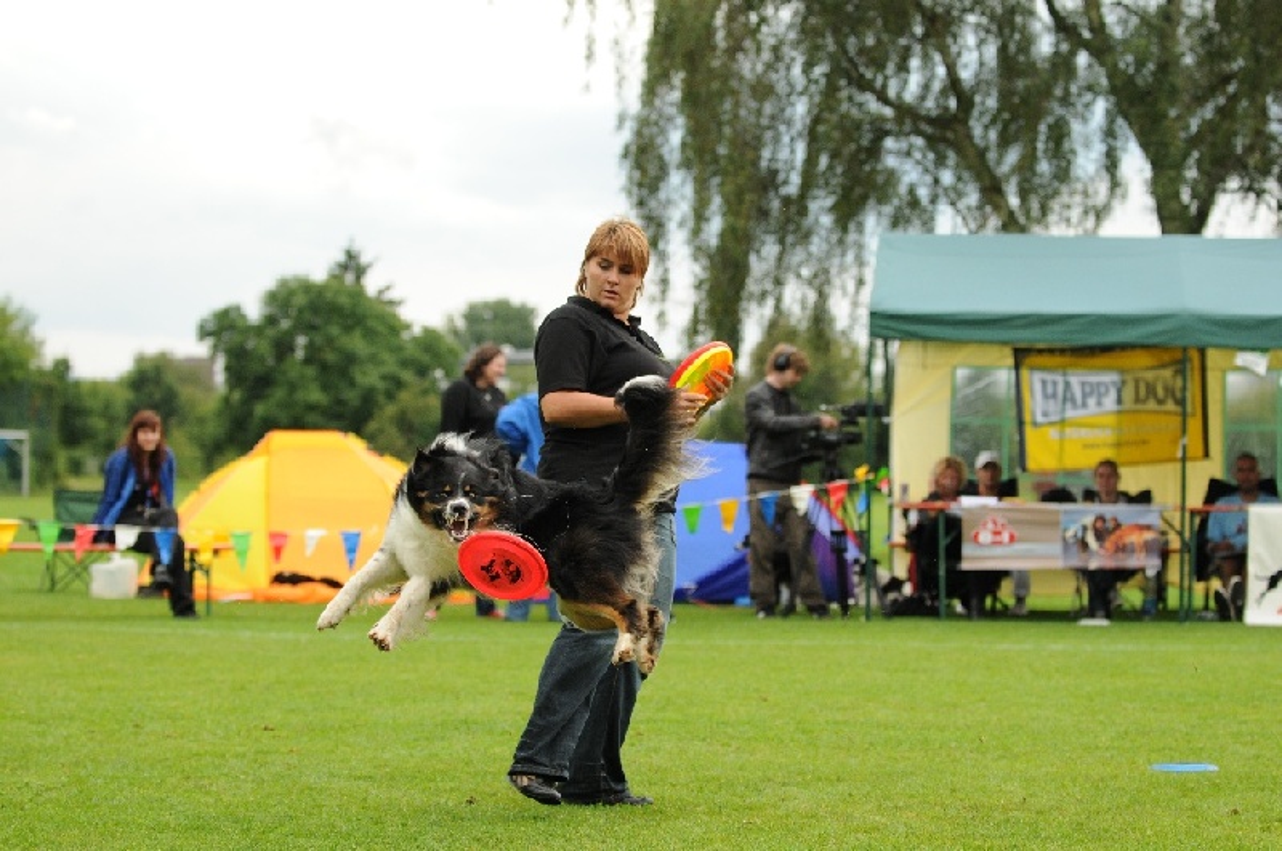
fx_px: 3734
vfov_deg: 13.0
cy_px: 426
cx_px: 641
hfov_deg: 19.5
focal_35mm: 105
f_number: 2.8
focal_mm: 70
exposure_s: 1/2500
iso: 400
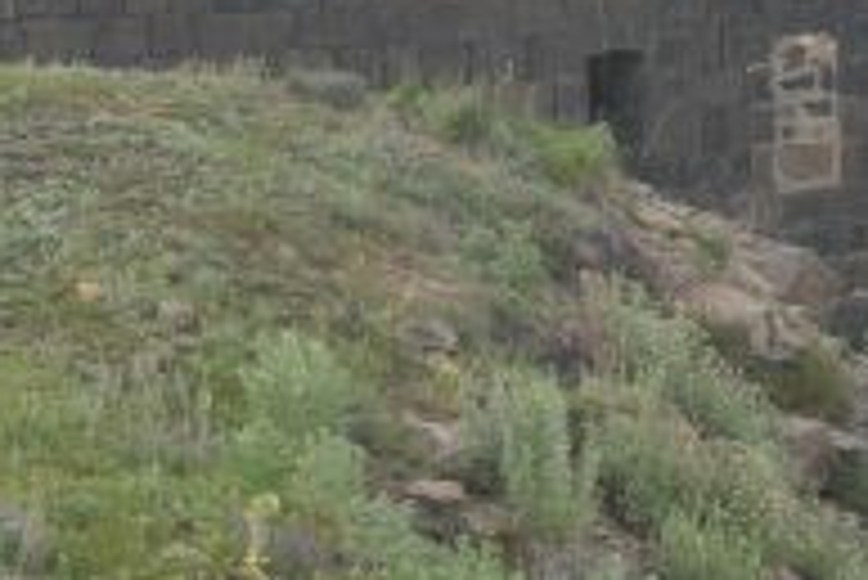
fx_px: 8131
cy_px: 92
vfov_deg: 4.1
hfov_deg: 6.1
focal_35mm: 337
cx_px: 720
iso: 800
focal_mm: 50
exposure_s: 1/125
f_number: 13
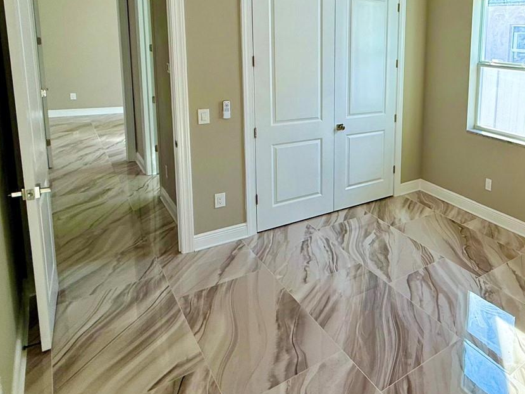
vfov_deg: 49.5
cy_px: 103
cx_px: 472
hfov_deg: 56.5
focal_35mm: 27
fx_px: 409
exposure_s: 1/124
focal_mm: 2.22
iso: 64
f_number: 2.2
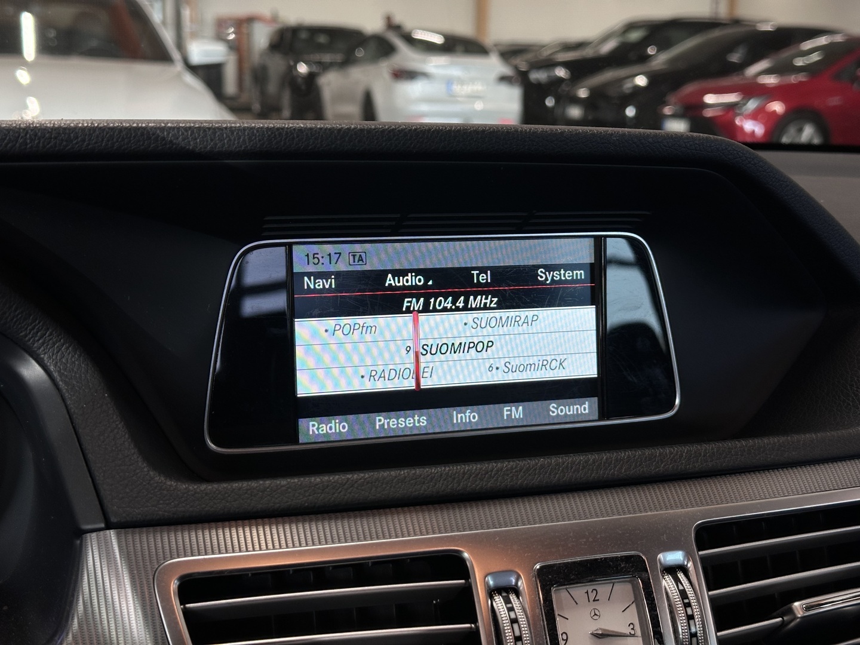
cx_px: 430
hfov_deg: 39.7
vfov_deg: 30.3
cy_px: 322
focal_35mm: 48
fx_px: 1193
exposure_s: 1/136
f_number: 1.78
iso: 50
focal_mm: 6.86
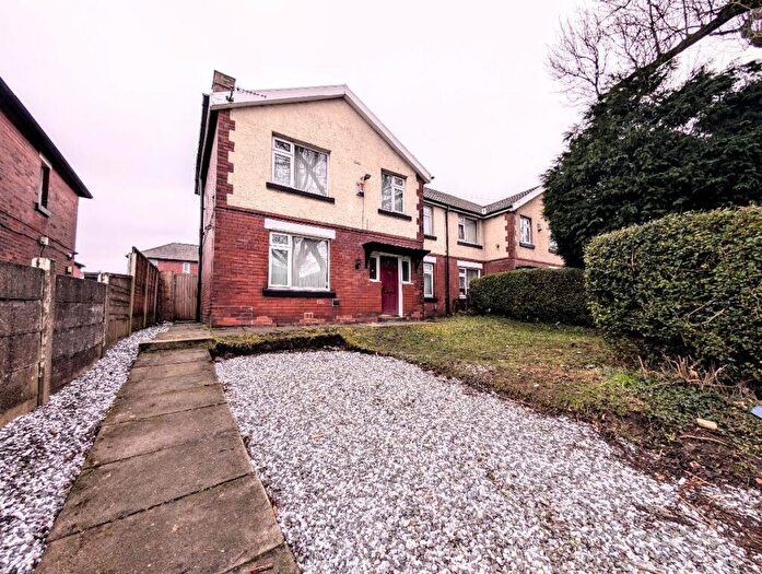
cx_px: 381
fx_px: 265
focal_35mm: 12
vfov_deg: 94.7
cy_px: 287
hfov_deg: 110.4
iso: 48
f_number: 1.7
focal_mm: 2.02
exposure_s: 1/254
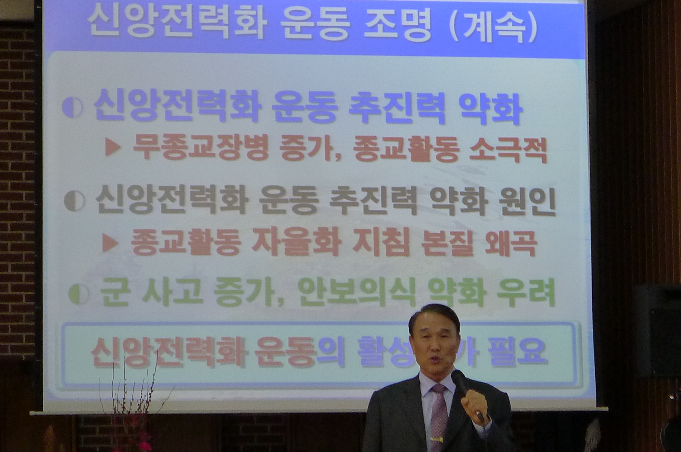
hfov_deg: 12.2
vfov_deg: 8.1
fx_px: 3192
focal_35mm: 169
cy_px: 205
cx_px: 328
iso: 400
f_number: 3.3
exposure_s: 1/60
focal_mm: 19.2
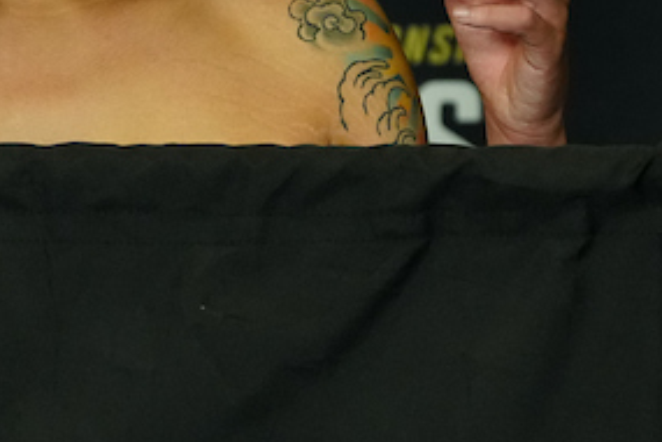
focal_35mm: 496
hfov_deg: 4.2
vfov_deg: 2.8
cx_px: 109
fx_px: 9120
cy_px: 275
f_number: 2.8
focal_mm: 118
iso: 3200
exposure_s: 1/640
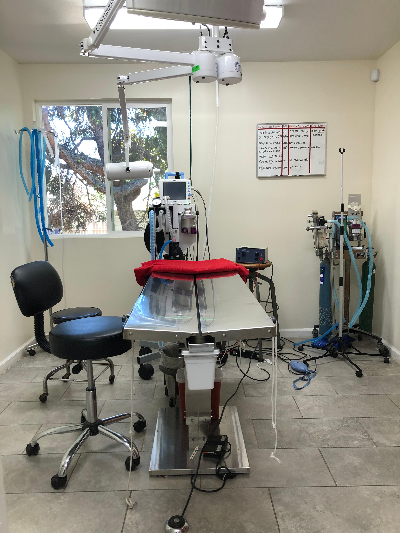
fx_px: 431
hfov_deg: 49.7
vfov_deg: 63.4
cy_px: 266
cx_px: 200
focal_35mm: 28
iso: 25
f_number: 1.8
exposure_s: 1/40
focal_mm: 3.99
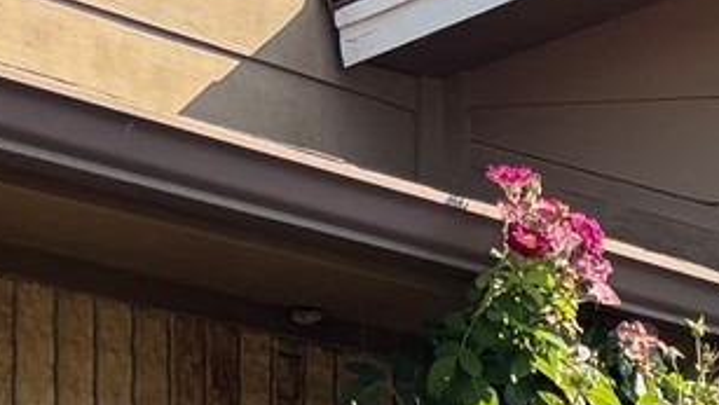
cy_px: 899
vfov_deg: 6.6
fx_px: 3376
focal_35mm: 177
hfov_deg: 10.8
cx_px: 1557
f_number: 1.6
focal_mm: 5.96
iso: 50
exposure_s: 1/732
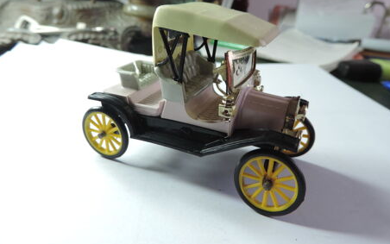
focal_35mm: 27
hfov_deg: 68.4
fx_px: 287
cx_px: 200
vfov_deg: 45.8
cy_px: 95
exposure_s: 1/30
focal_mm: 4.3
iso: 200
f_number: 3
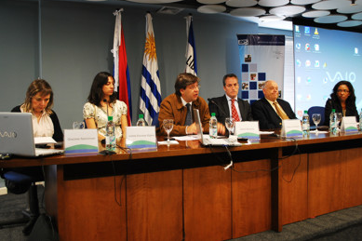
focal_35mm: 34
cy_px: 118
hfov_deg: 55.8
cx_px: 179
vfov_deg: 38.8
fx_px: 342
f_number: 4
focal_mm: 22
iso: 400
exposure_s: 1/13
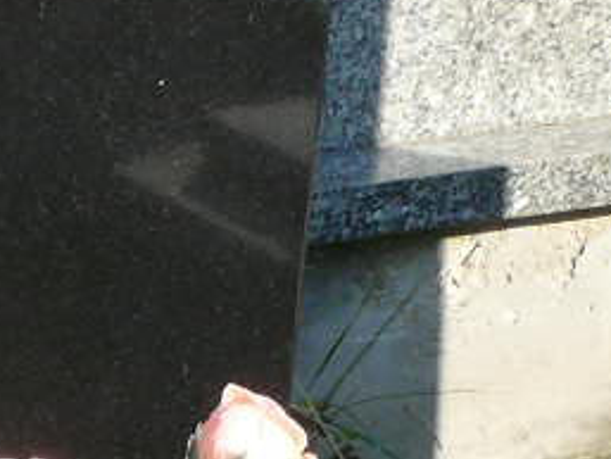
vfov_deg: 6.7
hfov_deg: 8.9
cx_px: -190
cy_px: 763
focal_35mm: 218
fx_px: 3850
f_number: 5.6
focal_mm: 7.4
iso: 100
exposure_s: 1/250
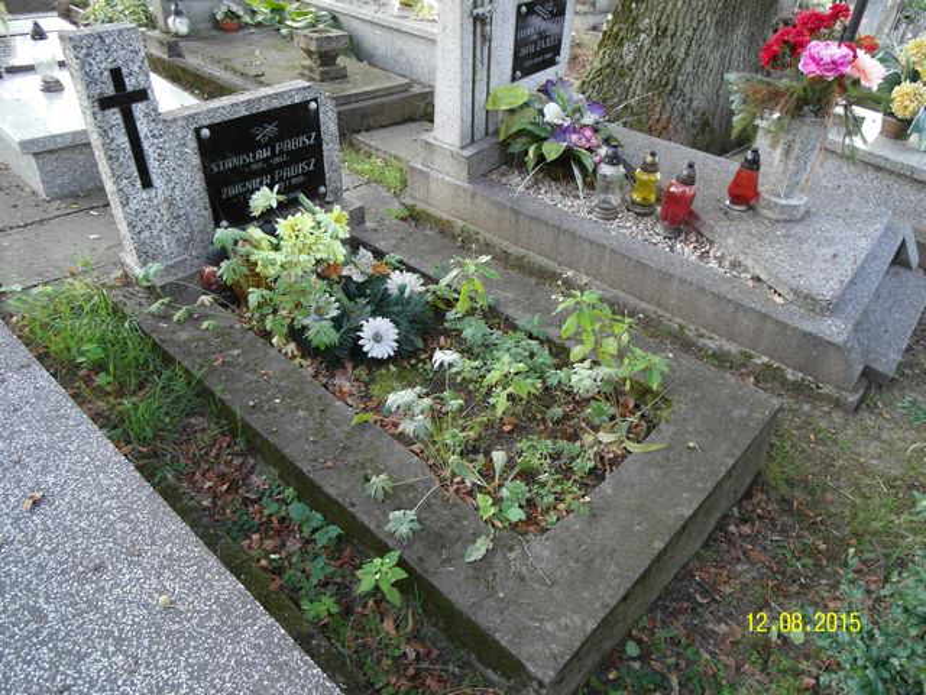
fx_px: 642
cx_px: 463
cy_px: 348
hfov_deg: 71.6
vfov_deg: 56.8
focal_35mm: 24
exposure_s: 1/45
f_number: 2.5
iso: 100
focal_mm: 5.2
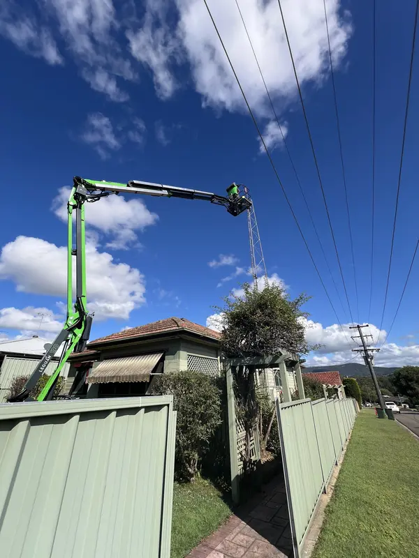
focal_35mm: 13
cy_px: 279
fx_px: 210
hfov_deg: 89.9
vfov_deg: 106.2
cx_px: 210
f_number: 1.8
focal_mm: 1.57
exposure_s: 1/1410
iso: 32
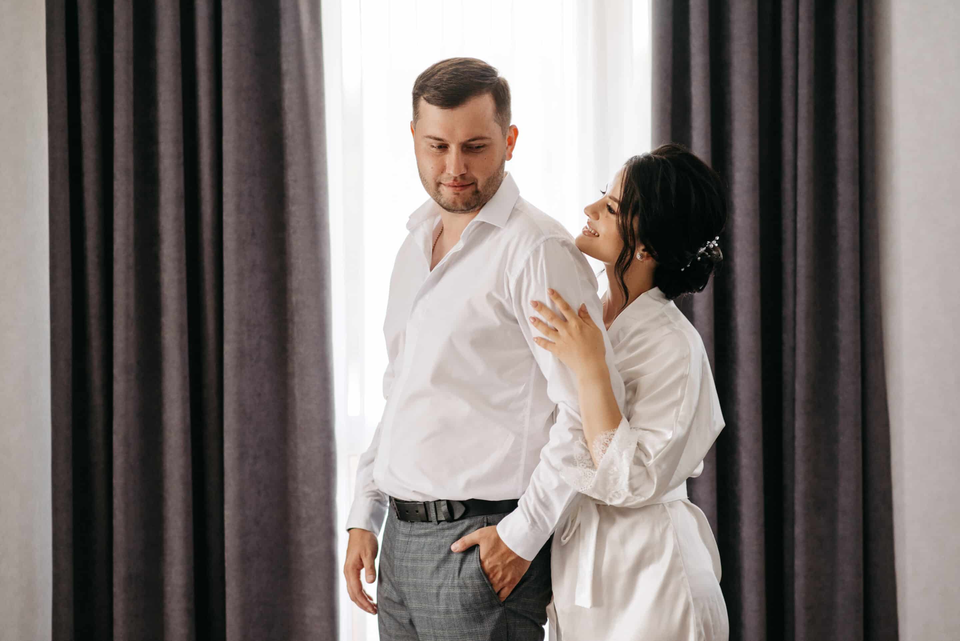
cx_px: 480
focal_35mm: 85
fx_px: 2268
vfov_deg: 16.1
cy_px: 320
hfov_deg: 23.9
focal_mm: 85
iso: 640
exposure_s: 1/500
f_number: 2.5
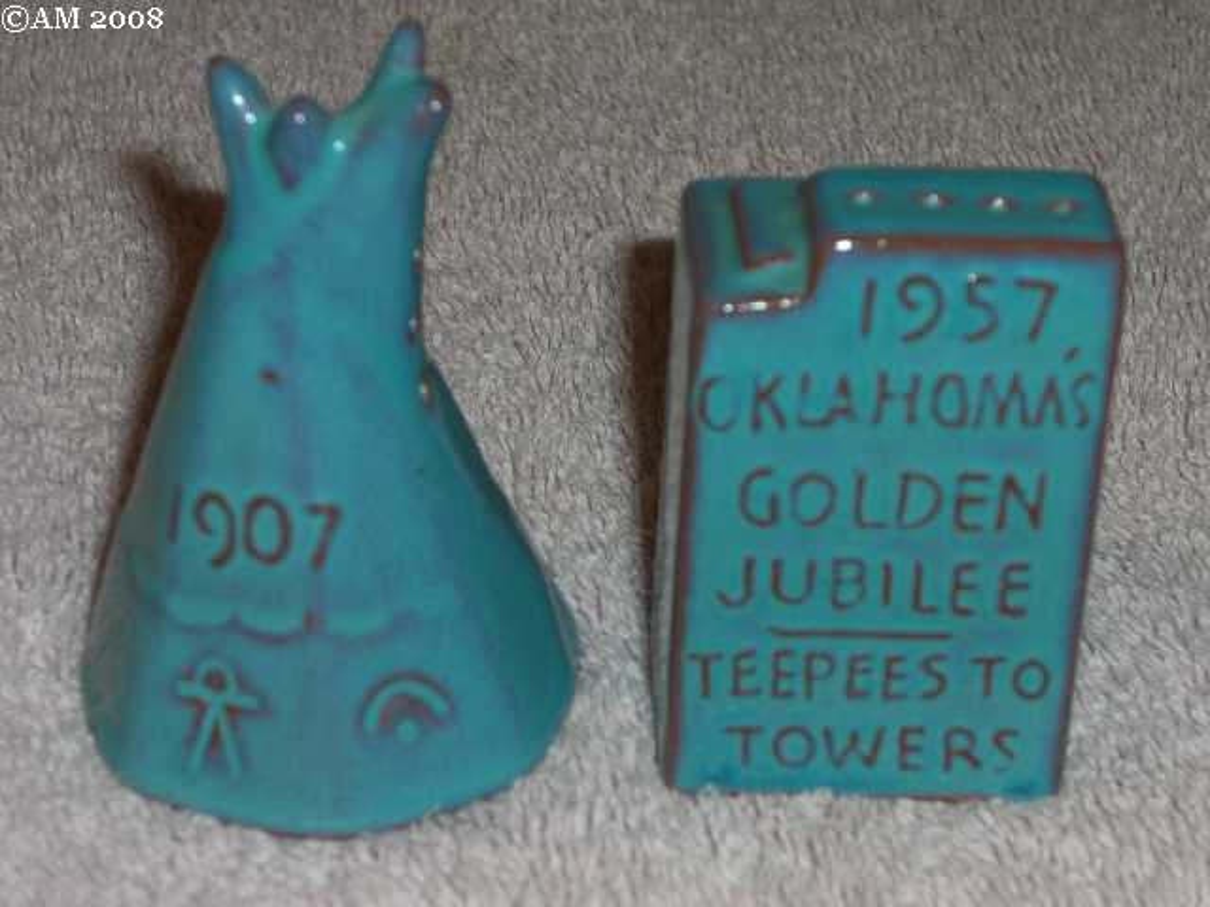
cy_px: 454
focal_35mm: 93
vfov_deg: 15.9
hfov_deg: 21.1
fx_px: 3251
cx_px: 605
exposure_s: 1/30
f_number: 9.6
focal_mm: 19.4
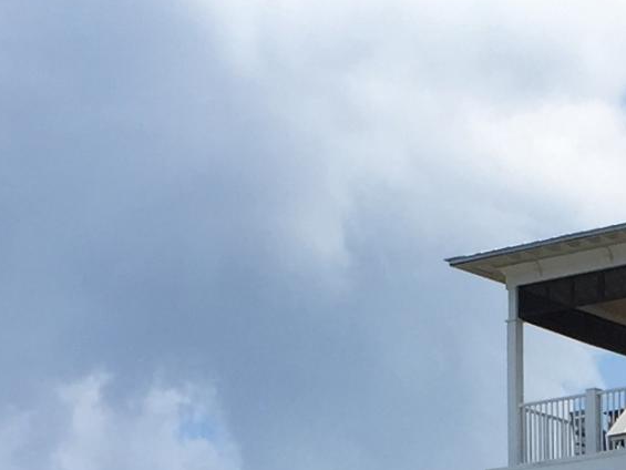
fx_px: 2786
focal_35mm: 154
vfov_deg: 9.0
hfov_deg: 12.4
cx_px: 858
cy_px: 1005
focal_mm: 4.15
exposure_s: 1/2326
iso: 32
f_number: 2.2
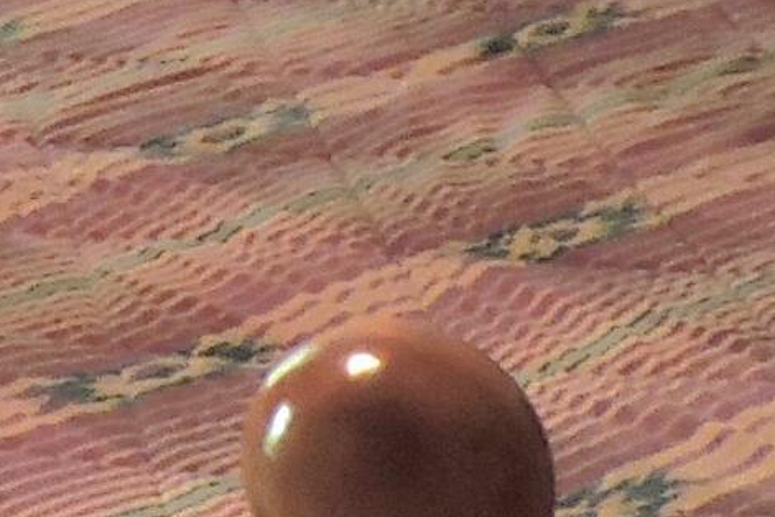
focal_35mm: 159
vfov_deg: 7.9
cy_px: -762
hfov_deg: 11.3
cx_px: -900
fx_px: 3423
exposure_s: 1/30
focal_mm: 4.3
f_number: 3
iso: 280
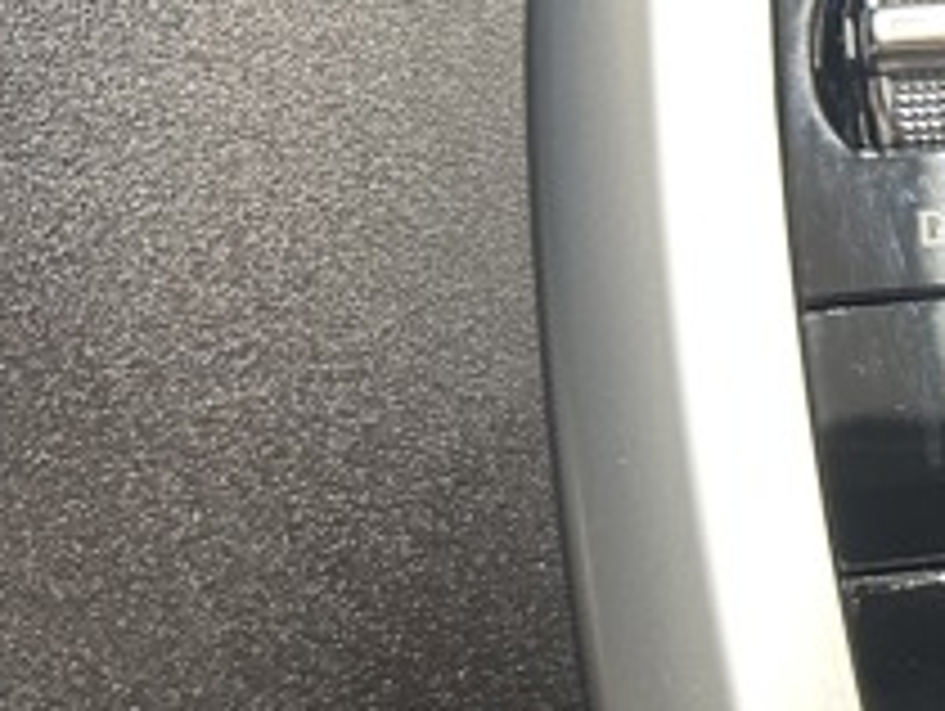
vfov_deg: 14.9
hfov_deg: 16.6
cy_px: 590
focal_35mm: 99
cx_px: 1678
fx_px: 2706
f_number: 1.5
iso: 200
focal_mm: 5.7
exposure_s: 1/49
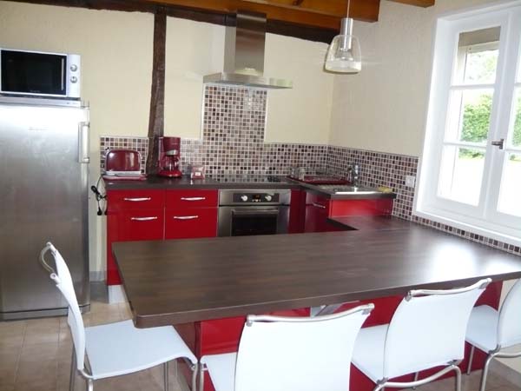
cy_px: 196
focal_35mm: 28
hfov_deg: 63.4
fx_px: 421
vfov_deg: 49.7
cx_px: 260
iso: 250
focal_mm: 4.6
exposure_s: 1/30
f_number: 2.8
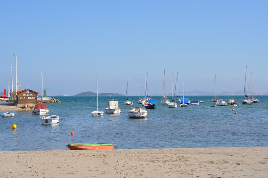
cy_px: 89
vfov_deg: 18.2
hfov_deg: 27.0
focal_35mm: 75
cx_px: 134
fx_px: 558
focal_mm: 50
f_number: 10
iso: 200
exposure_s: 1/400
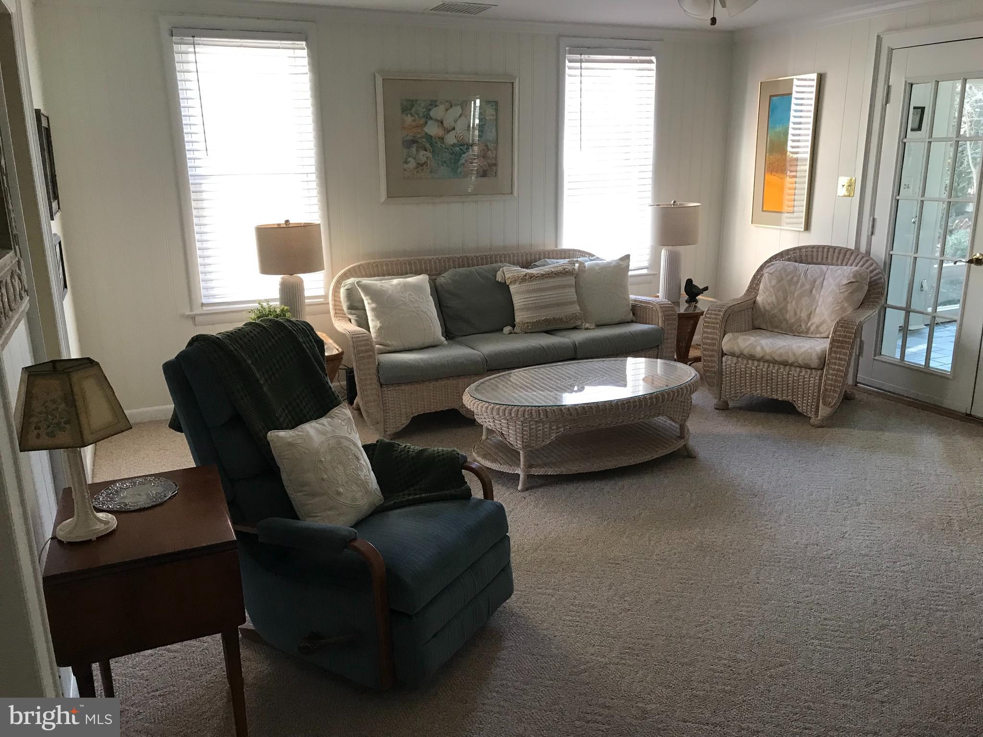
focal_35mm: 28
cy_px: 368
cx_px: 492
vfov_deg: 49.7
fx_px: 795
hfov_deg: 63.4
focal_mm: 3.99
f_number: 1.8
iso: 32
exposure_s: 1/30
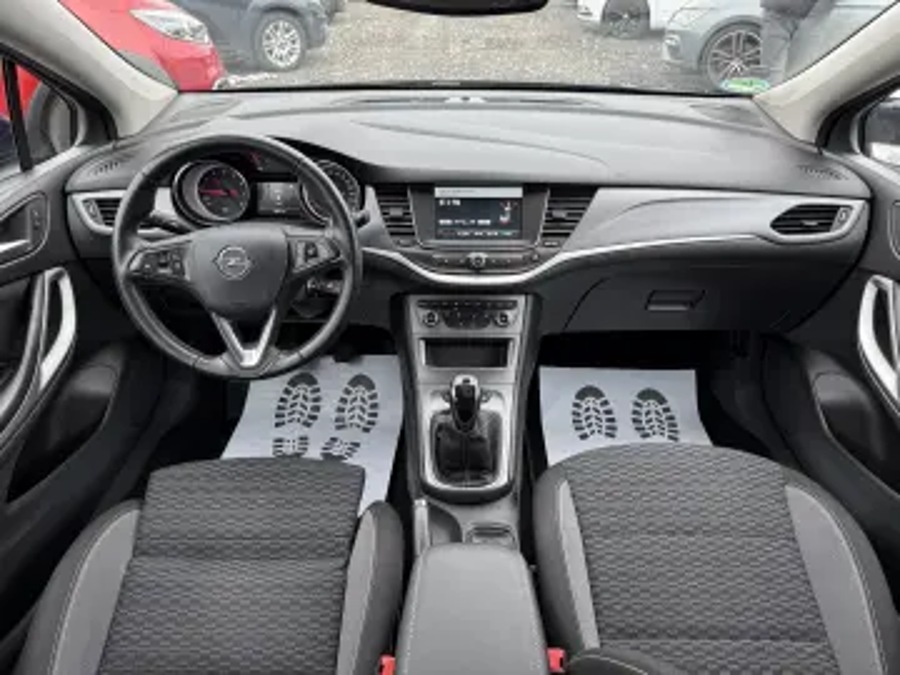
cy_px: 338
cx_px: 450
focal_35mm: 24
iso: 100
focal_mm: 6.76
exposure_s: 1/121
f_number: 1.78
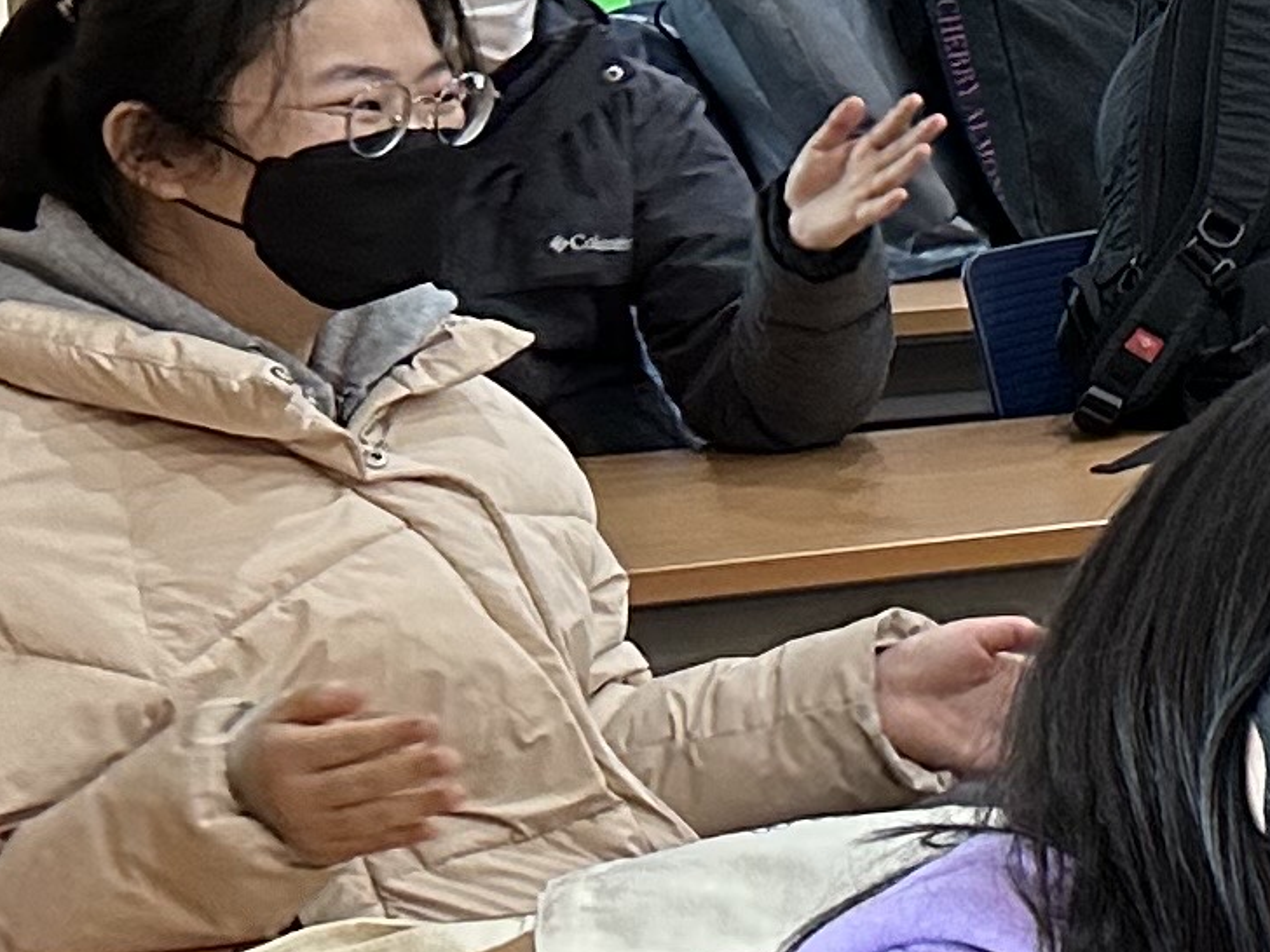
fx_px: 4880
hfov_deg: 11.9
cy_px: -195
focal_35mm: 133
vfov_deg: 10.9
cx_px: 3090
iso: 250
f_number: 1.78
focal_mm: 6.86
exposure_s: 1/60
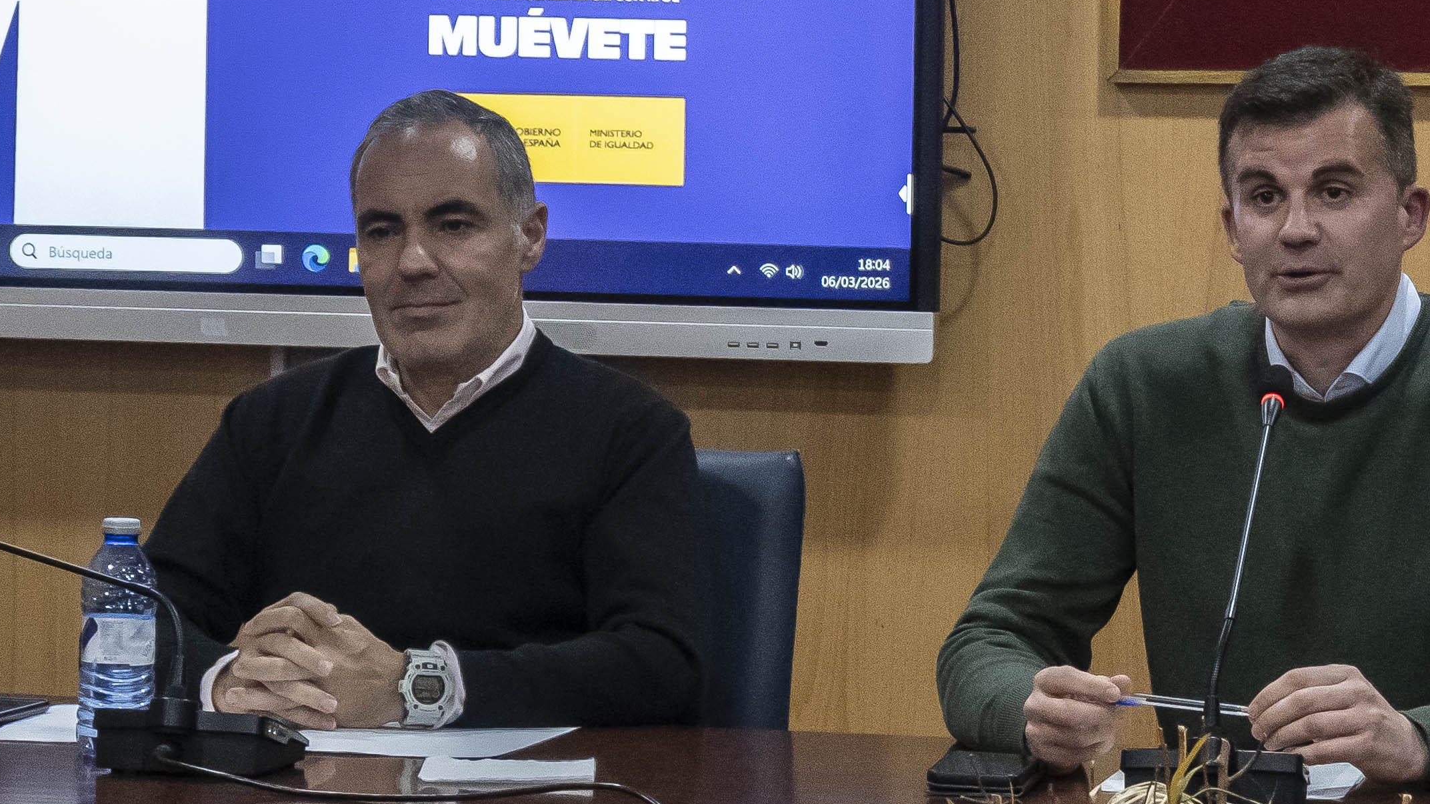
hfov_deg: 13.7
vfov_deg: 7.8
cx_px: 1377
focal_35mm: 155
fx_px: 5877
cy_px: 395
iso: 3200
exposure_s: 1/125
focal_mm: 38
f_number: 5.6
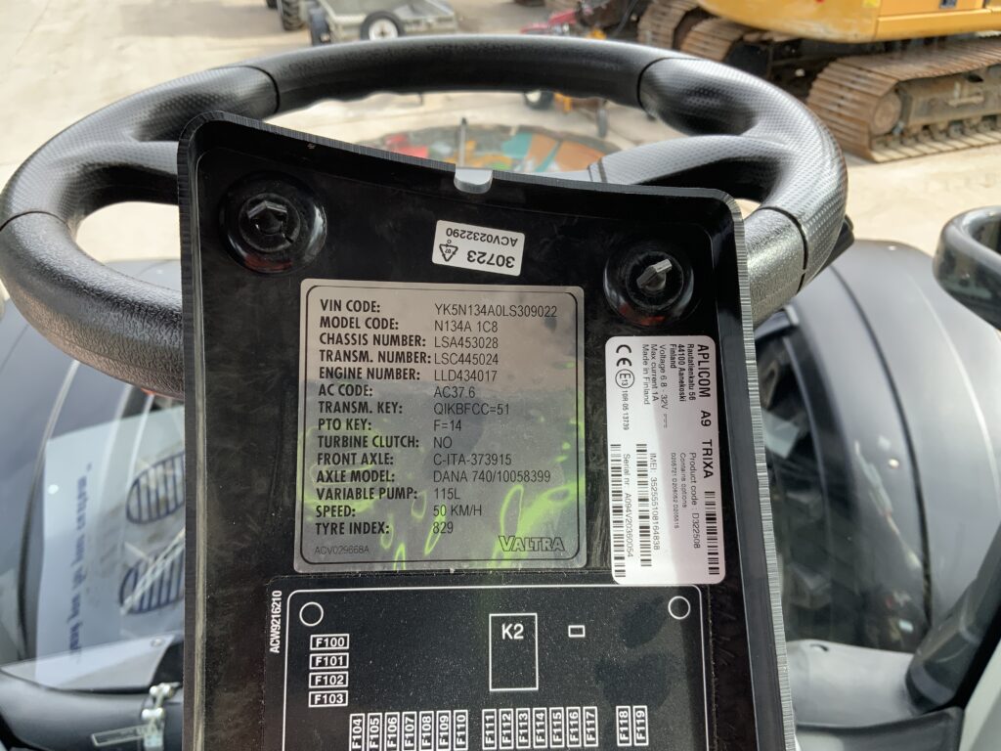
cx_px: 500
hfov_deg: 61.7
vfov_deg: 48.2
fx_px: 839
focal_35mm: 29
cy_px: 376
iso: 16
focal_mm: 3
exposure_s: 1/171
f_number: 1.8
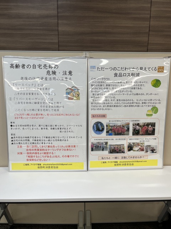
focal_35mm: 26
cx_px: 86
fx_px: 171
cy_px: 114
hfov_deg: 53.1
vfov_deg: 67.3
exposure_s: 1/120
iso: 50
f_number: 1.6
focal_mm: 5.1
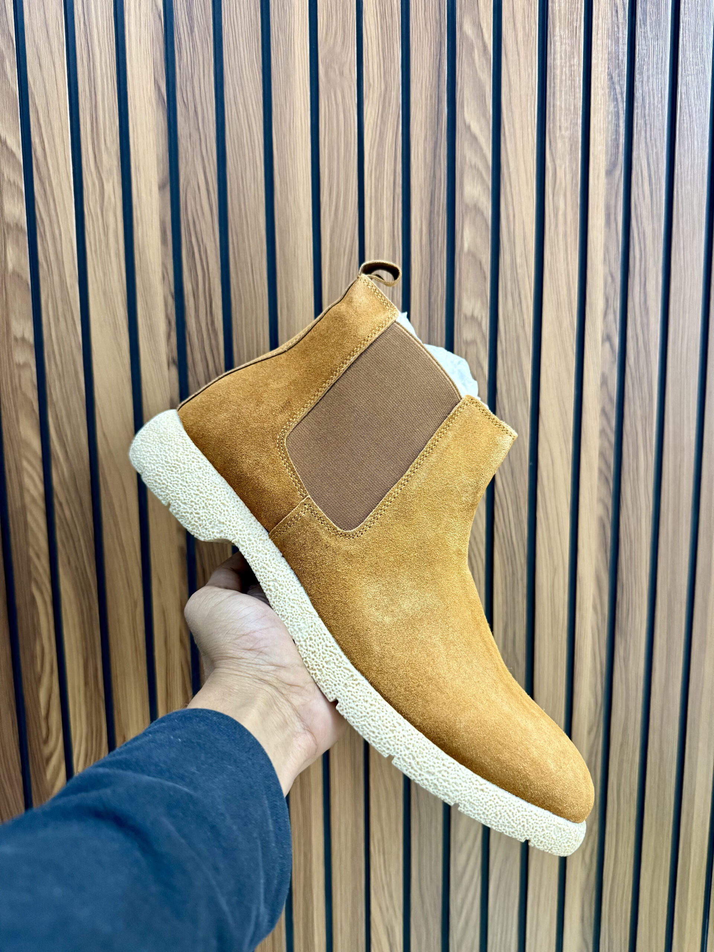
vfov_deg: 71.6
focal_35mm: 24
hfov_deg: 56.8
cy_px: 476
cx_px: 357
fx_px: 660
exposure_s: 1/50
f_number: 1.78
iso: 320
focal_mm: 6.76
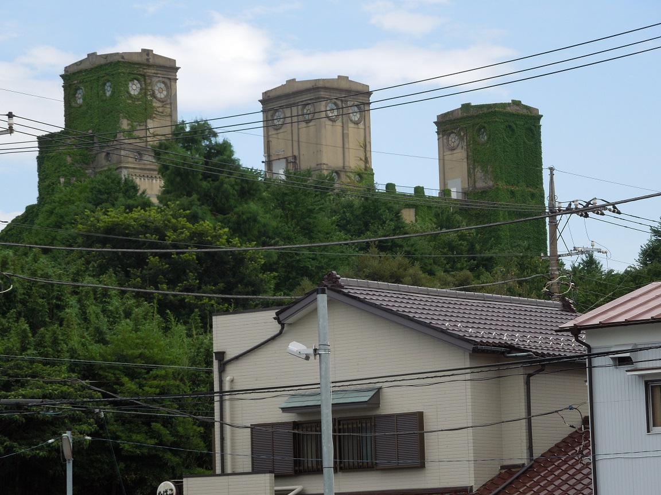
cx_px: 330
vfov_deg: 11.1
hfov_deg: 14.7
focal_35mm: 134
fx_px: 2559
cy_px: 248
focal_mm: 24.2
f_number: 4.9
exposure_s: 1/320
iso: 100
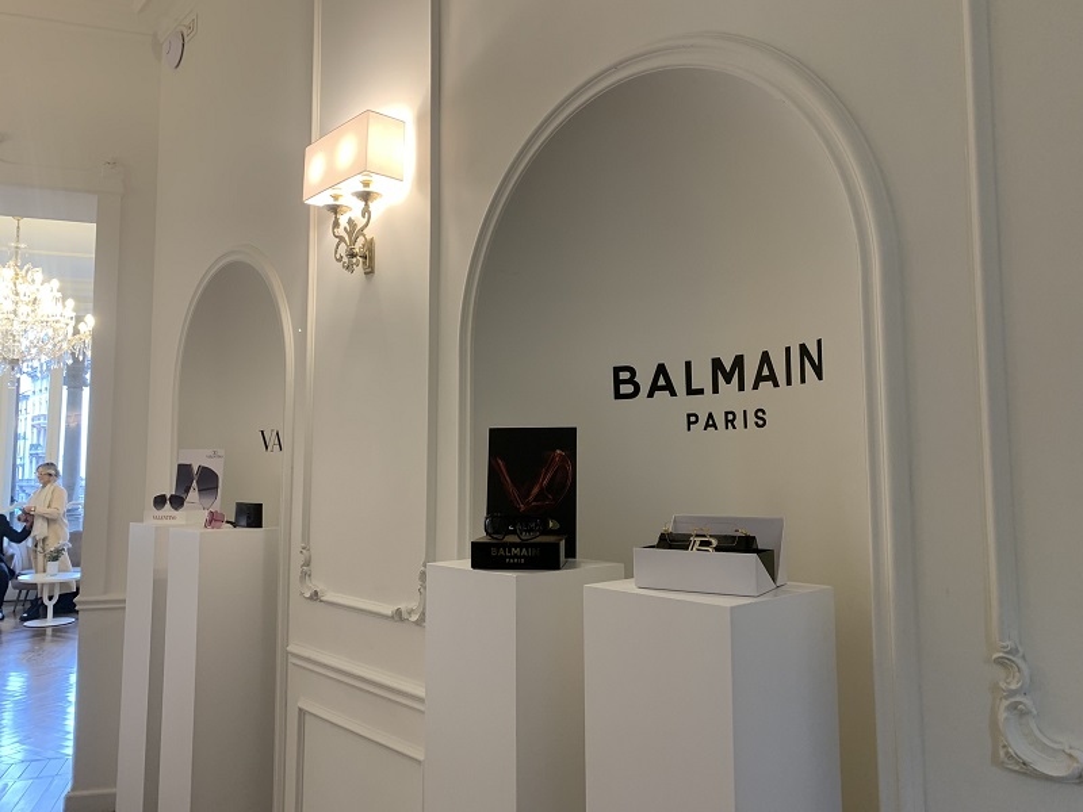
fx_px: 813
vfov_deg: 53.1
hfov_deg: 67.3
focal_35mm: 26
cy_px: 406
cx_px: 542
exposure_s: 1/50
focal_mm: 4.25
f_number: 1.8
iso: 125
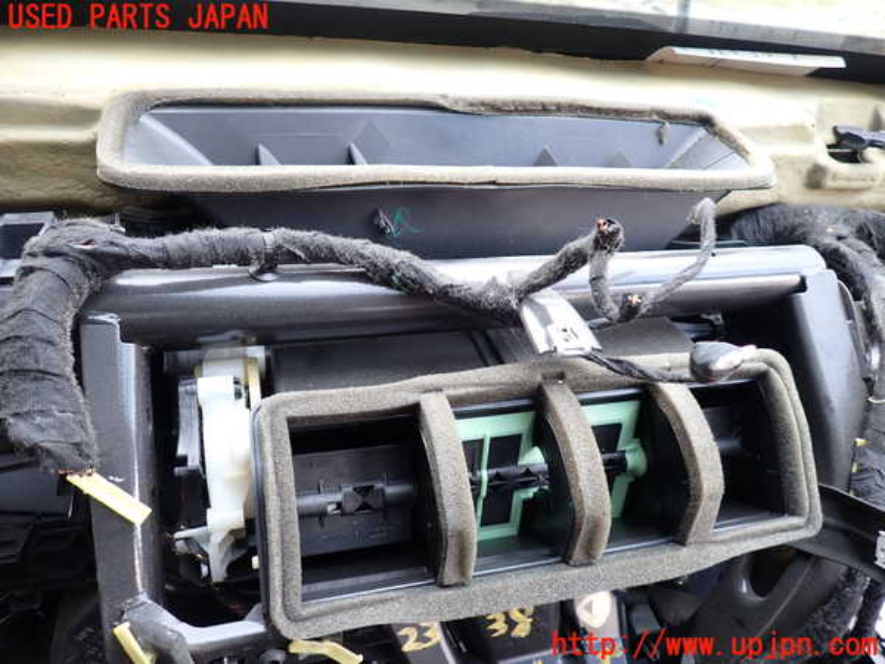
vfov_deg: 54.9
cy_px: 332
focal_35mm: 25
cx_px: 442
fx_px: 639
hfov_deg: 69.4
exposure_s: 1/60
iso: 160
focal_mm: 4.5
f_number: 2
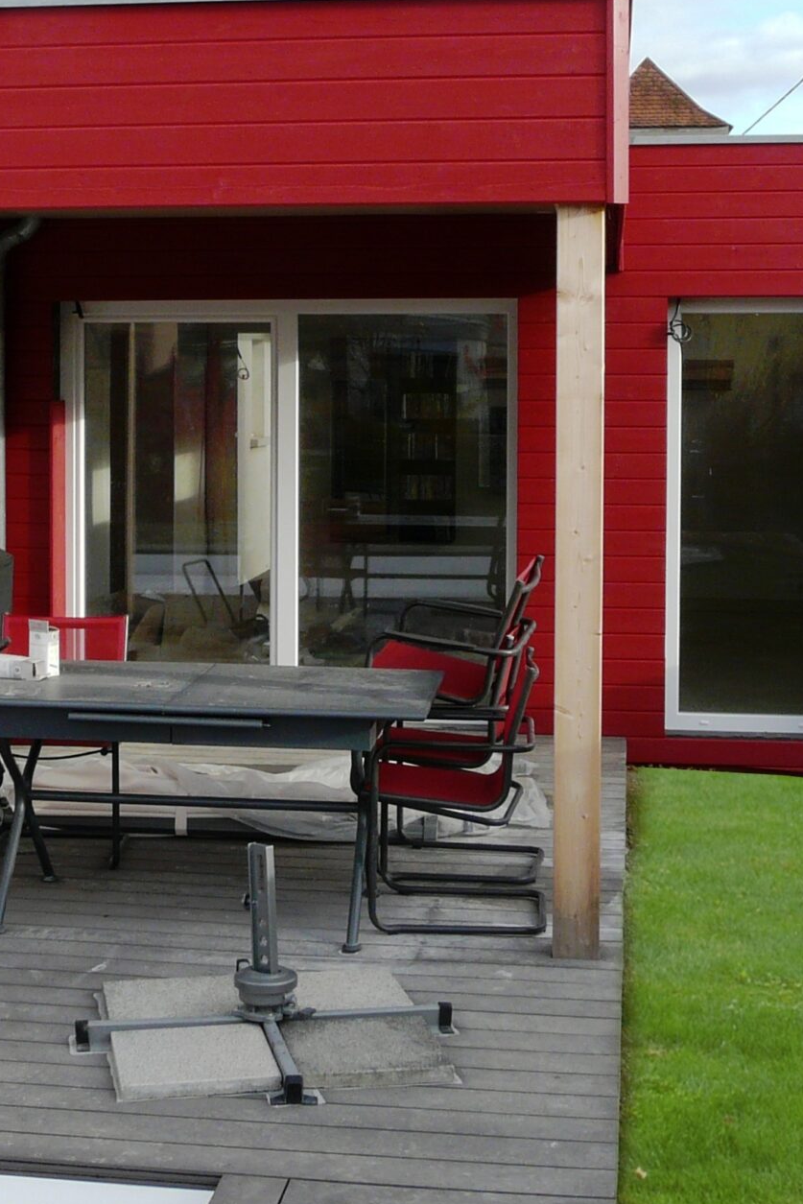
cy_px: 411
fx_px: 1940
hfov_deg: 23.3
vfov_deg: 34.2
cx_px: 301
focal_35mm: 58
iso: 100
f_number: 4.5
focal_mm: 4.6
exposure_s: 1/200
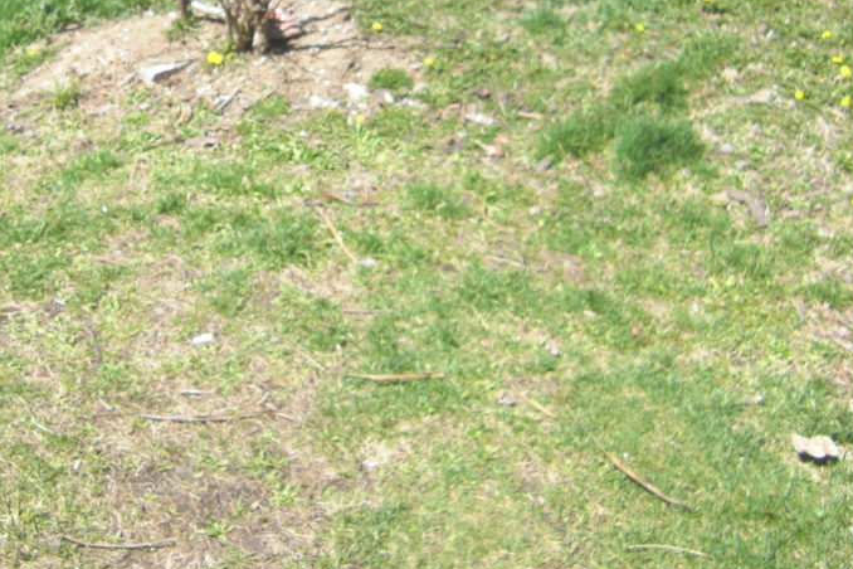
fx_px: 1042
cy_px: 89
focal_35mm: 44
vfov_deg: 29.6
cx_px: 262
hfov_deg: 43.7
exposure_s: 1/640
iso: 50
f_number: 2.6
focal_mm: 4.9
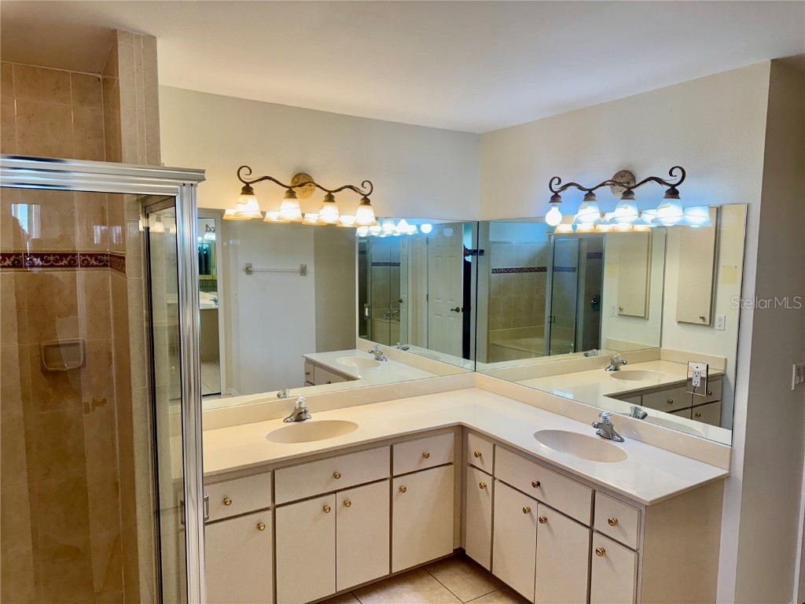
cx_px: 402
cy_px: 302
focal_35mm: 24
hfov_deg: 71.6
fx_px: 558
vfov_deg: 56.8
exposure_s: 1/164
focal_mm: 6.76
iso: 80
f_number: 1.78
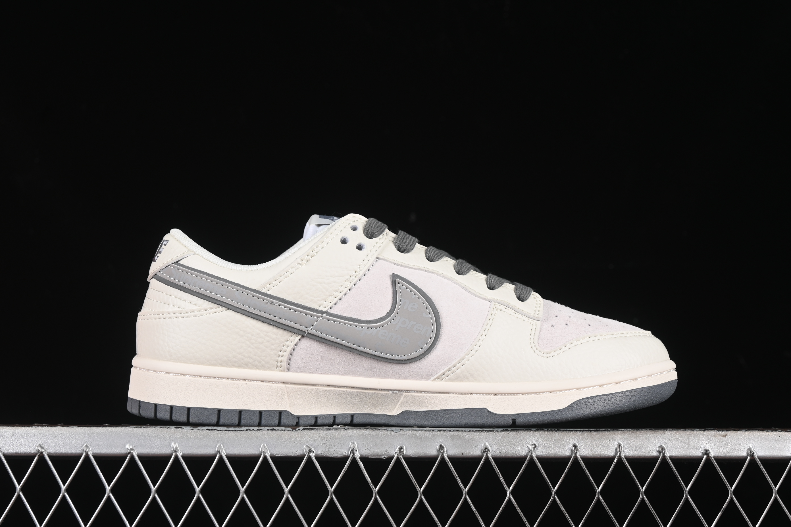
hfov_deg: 27.0
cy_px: 264
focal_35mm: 75
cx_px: 396
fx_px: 1648
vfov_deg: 18.2
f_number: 8
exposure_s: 1/80
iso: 160
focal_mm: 50
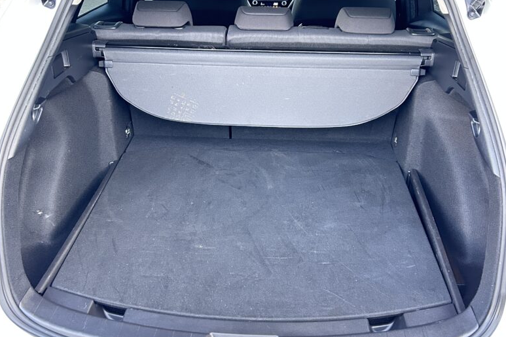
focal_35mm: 28
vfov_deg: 46.4
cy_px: 166
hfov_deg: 65.5
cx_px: 255
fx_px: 393
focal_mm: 5.7
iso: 500
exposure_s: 1/60
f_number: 1.5
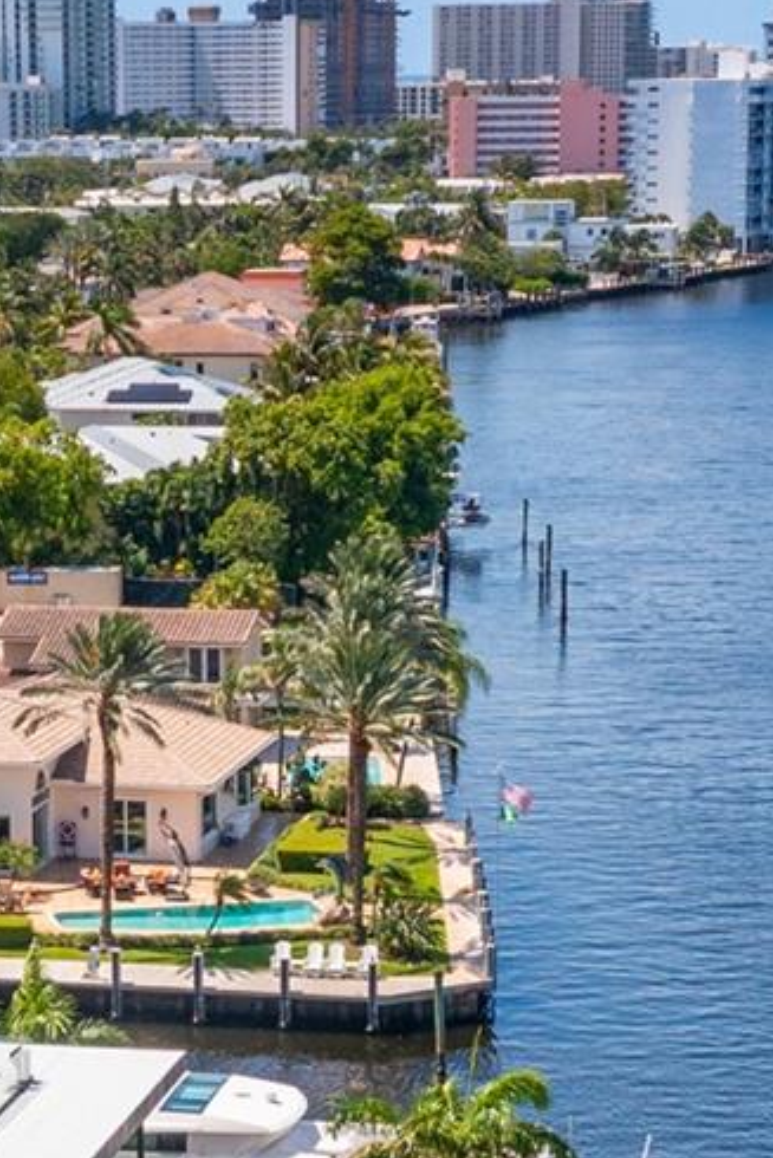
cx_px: 99
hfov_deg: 11.7
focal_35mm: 117
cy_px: 1069
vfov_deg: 17.2
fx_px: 3765
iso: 100
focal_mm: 10.26
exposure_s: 1/500
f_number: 5.6
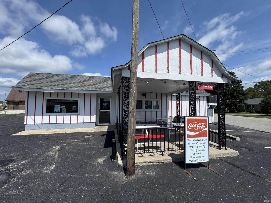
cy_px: 102
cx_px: 136
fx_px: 110
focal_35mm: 14
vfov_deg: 85.7
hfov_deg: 102.1
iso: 50
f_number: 2.2
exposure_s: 1/2584
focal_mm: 2.22
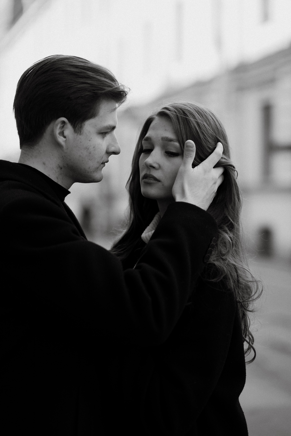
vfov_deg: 23.9
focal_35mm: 85
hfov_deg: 16.1
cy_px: 218
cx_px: 146
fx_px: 1031
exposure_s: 1/1000
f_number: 2.2
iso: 125
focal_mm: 85
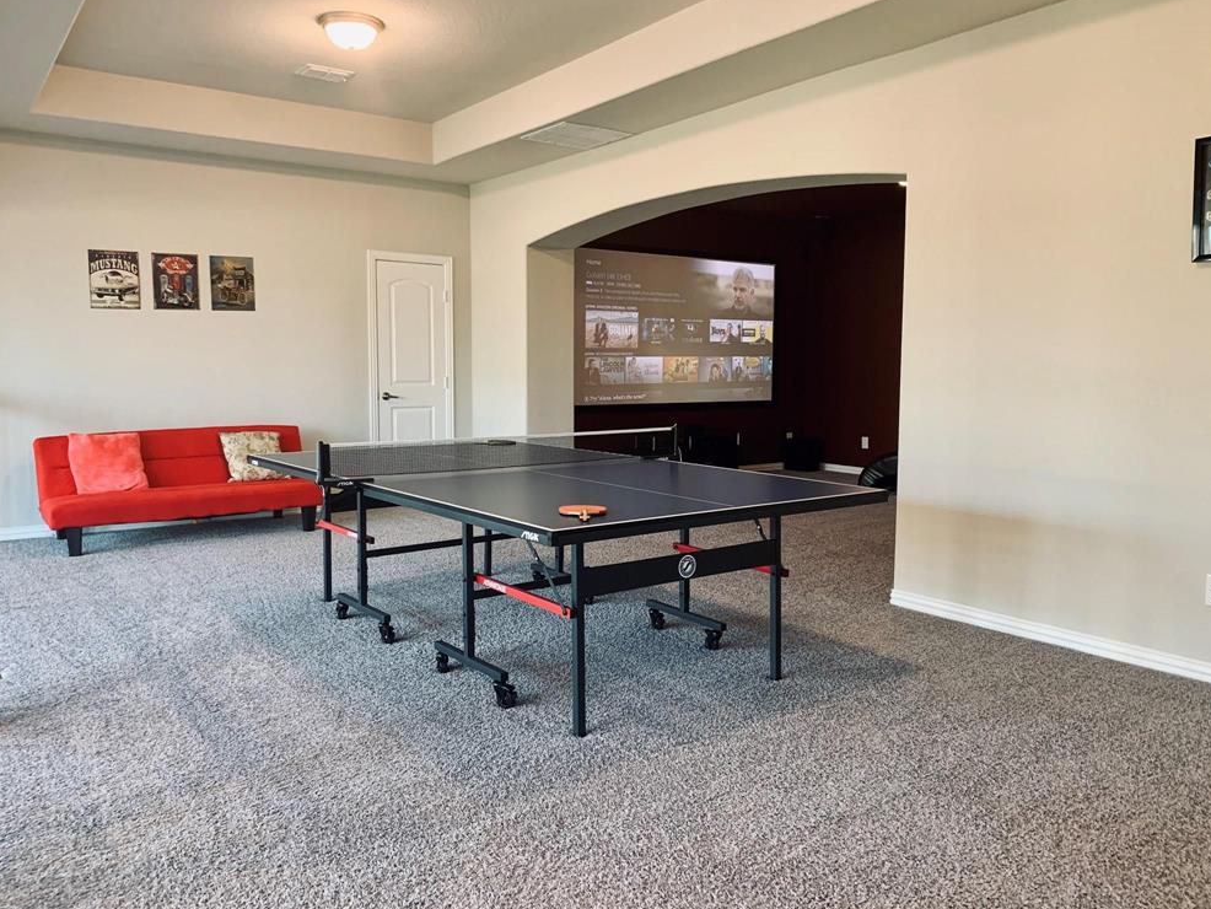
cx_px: 599
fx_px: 945
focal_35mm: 27
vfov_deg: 51.4
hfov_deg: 65.3
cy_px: 446
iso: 200
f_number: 1.8
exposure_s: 1/60
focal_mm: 4.25
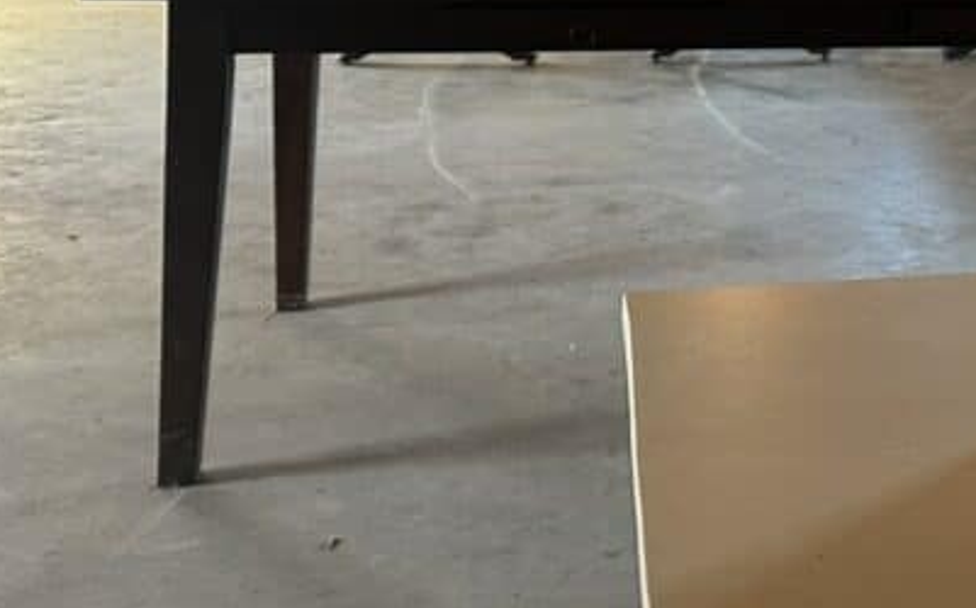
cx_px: 1115
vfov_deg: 18.9
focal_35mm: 65
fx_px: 1728
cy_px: -126
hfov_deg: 28.2
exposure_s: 1/50
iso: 400
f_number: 1.78
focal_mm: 6.86
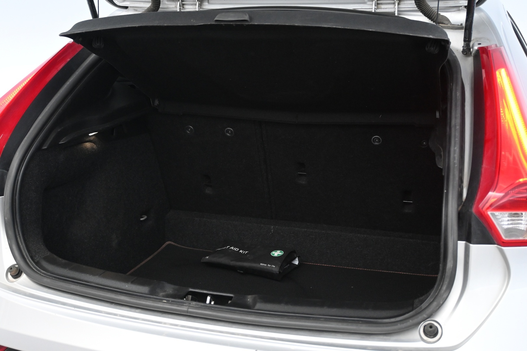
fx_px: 615
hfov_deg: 46.4
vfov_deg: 31.9
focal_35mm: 42
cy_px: 176
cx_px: 264
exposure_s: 1/50
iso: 1800
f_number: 4.5
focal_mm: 28
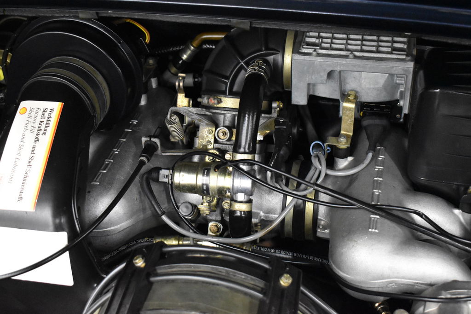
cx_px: 236
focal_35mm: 54
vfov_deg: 25.0
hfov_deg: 36.9
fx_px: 706
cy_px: 157
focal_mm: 36
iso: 6400
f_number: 4.8
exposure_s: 1/60
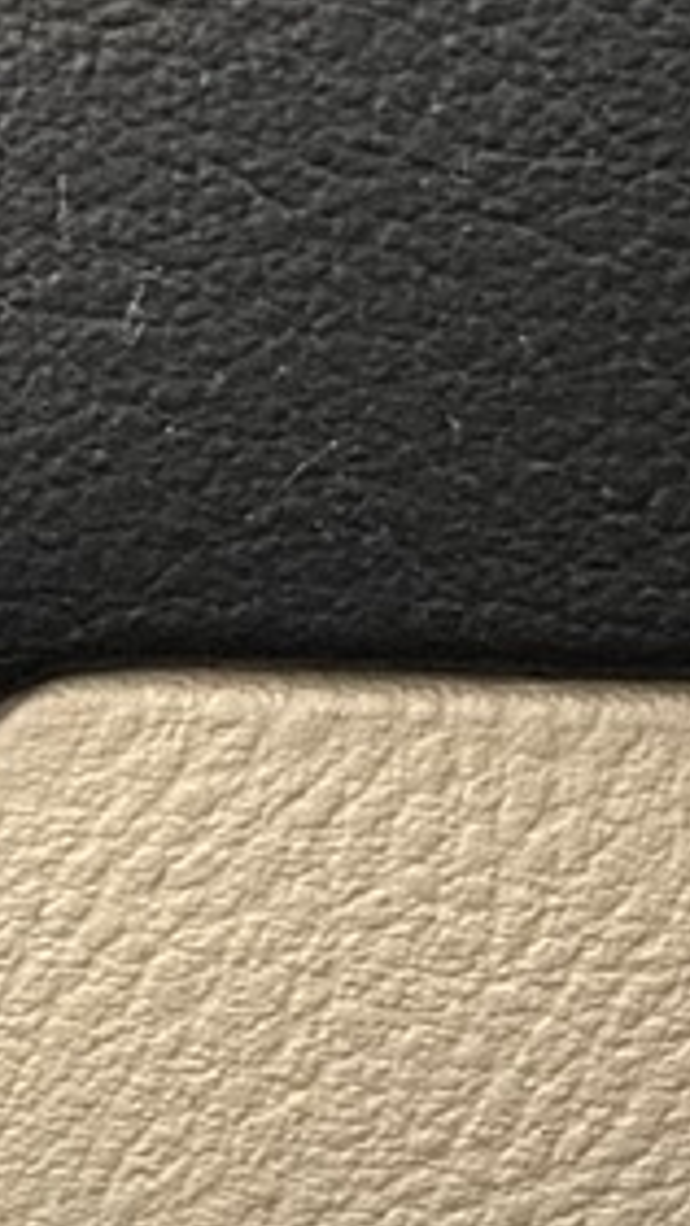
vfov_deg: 14.7
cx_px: -1314
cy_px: 205
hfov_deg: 7.5
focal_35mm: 145
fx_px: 4718
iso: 1250
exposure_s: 1/25
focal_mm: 4.25
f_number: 1.8
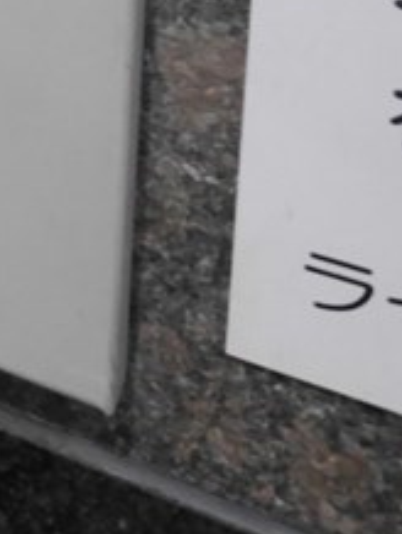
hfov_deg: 16.2
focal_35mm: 75
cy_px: -304
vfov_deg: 21.2
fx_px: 1159
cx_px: -343
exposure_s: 1/60
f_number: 4
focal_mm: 8
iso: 1600
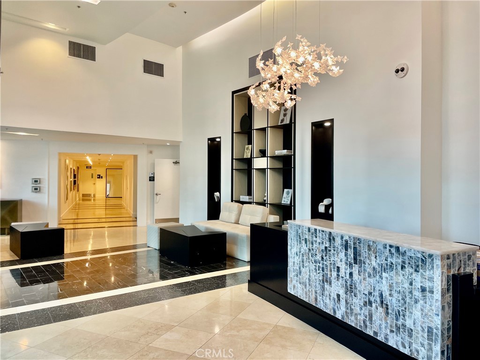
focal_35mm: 26
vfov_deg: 53.1
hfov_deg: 67.3
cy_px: 180
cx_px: 240
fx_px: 361
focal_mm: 4.2
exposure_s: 1/120
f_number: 1.6
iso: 64
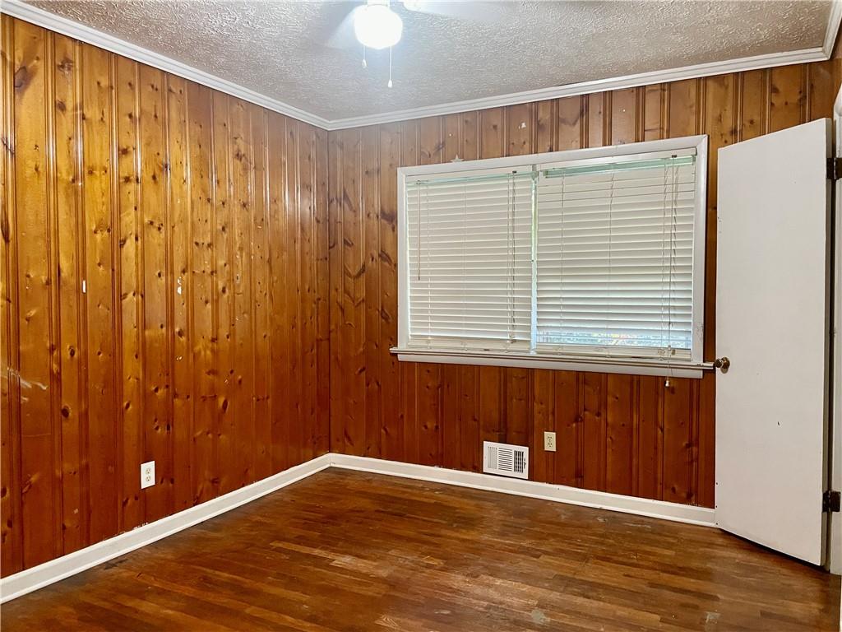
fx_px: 632
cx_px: 421
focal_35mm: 26
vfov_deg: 53.1
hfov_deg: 67.3
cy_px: 316
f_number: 1.6
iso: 640
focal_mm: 4.2
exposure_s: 1/40
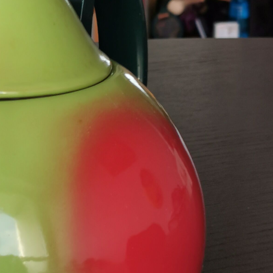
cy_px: 114
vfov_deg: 13.0
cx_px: 7
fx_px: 1196
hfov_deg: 12.9
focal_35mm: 134
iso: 64
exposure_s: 1/120
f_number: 1.6
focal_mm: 5.56
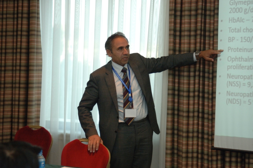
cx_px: 126
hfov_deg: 28.1
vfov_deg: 18.9
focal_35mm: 72
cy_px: 84
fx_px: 505
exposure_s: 1/80
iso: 800
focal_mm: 48
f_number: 2.8
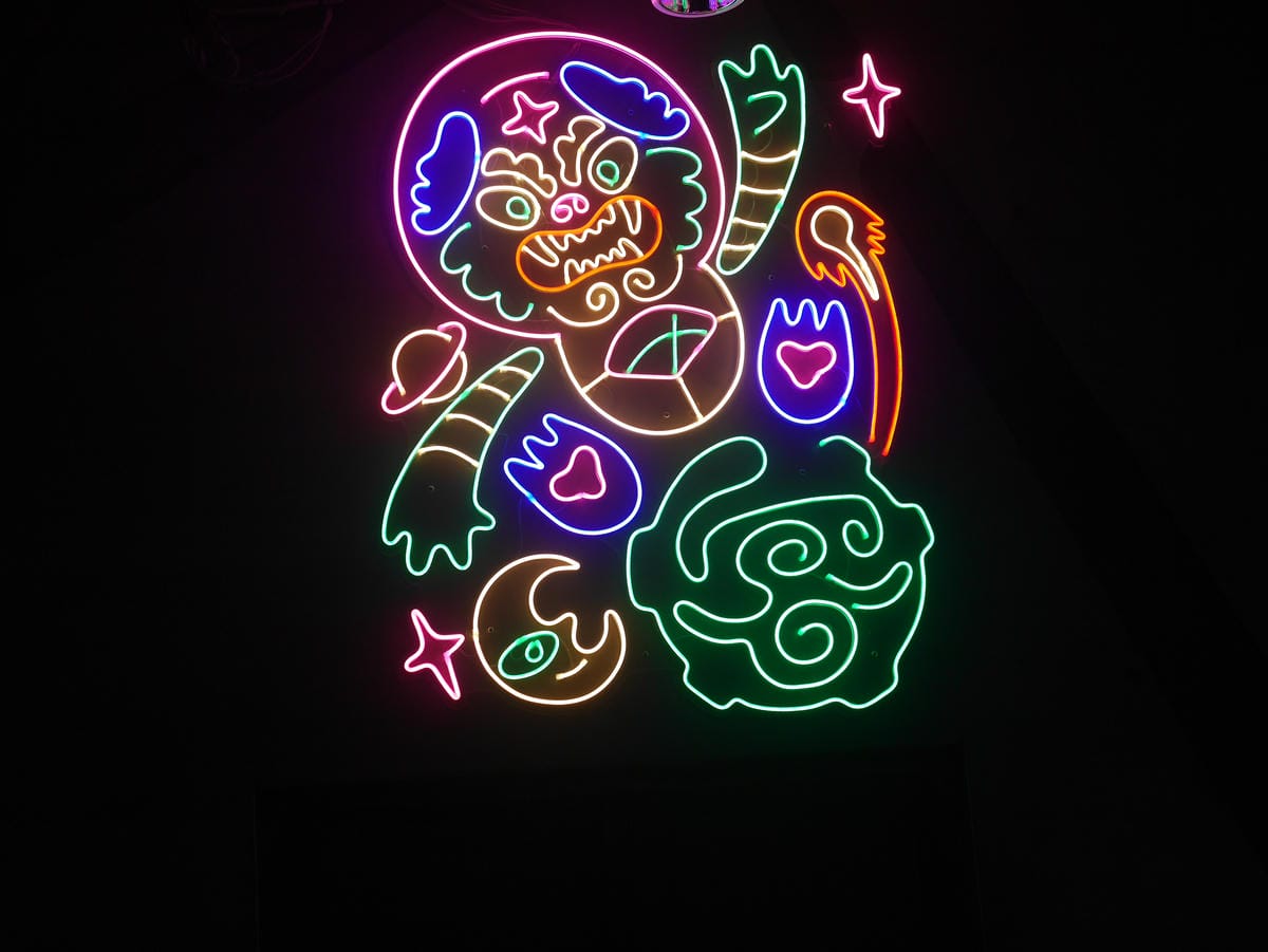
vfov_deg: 29.1
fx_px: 1832
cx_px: 634
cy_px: 476
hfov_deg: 38.2
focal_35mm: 50
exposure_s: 1/250
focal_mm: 25
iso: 160
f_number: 2.8
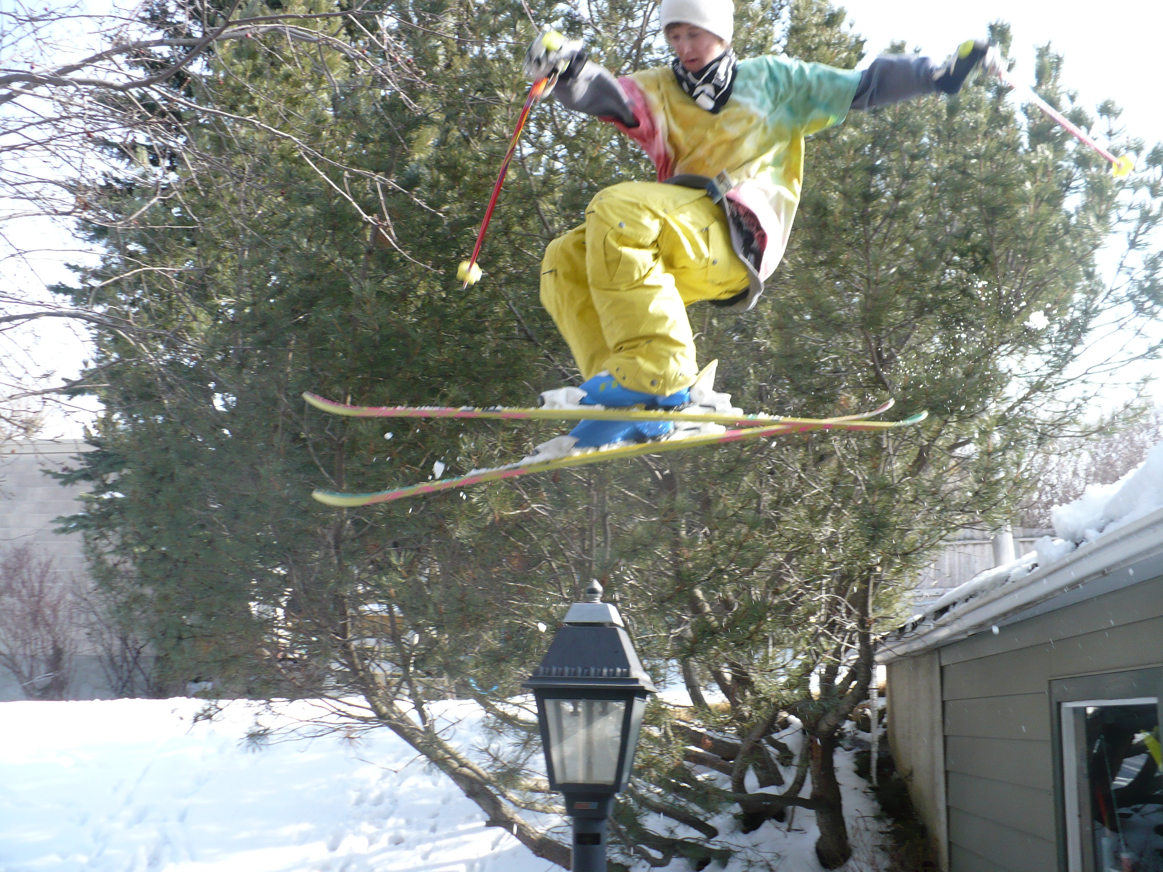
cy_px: 436
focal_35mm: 37
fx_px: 1243
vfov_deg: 38.7
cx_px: 582
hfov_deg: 50.1
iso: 100
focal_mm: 6.1
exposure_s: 1/320
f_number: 2.8
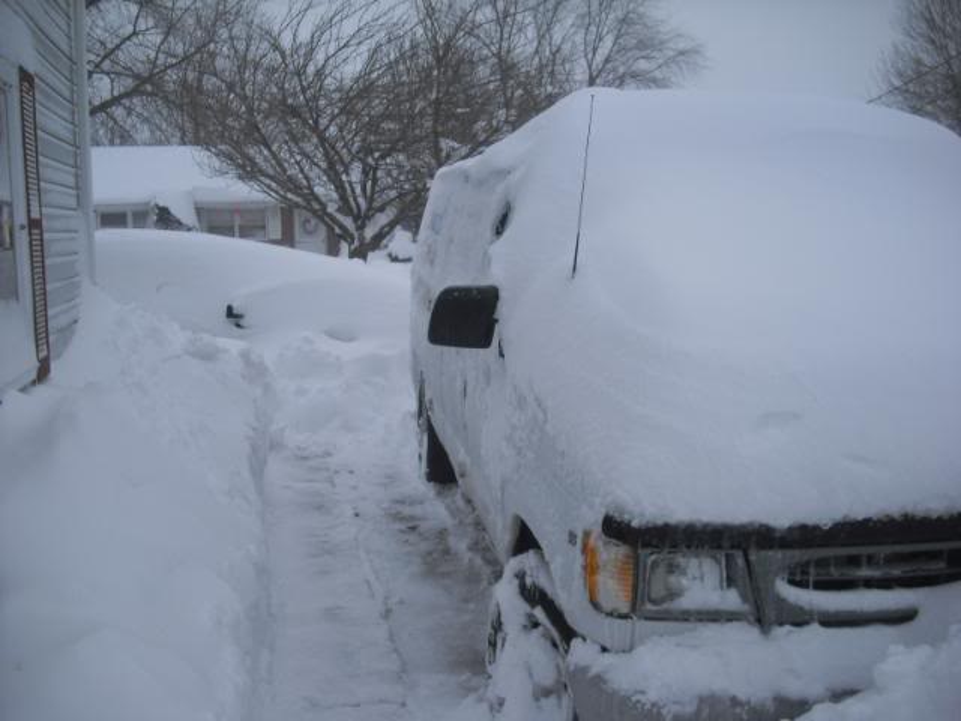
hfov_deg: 49.0
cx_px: 480
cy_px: 360
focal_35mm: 38
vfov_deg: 37.7
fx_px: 1055
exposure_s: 1/100
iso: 64
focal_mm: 6.2
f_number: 5.6
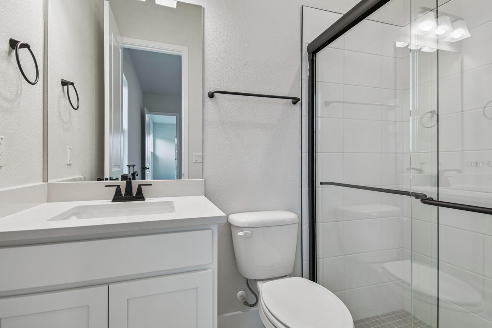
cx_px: 234
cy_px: 164
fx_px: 219
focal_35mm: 16
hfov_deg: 96.7
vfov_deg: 73.7
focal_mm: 10
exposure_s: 1/5
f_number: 7.1
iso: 100
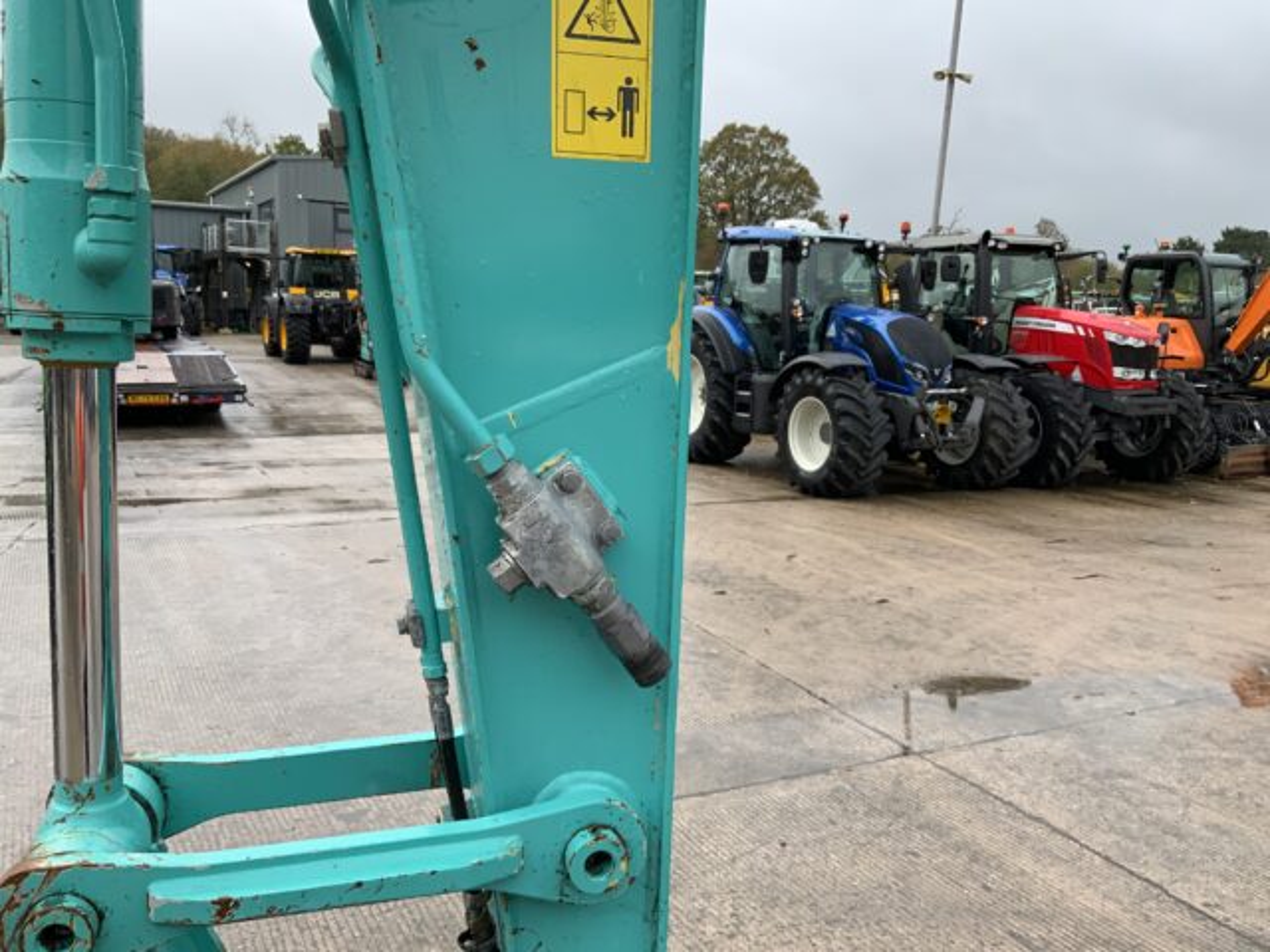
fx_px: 1064
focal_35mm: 29
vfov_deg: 48.2
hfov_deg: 61.7
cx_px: 635
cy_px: 476
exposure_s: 1/409
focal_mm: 3
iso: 16
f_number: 1.8
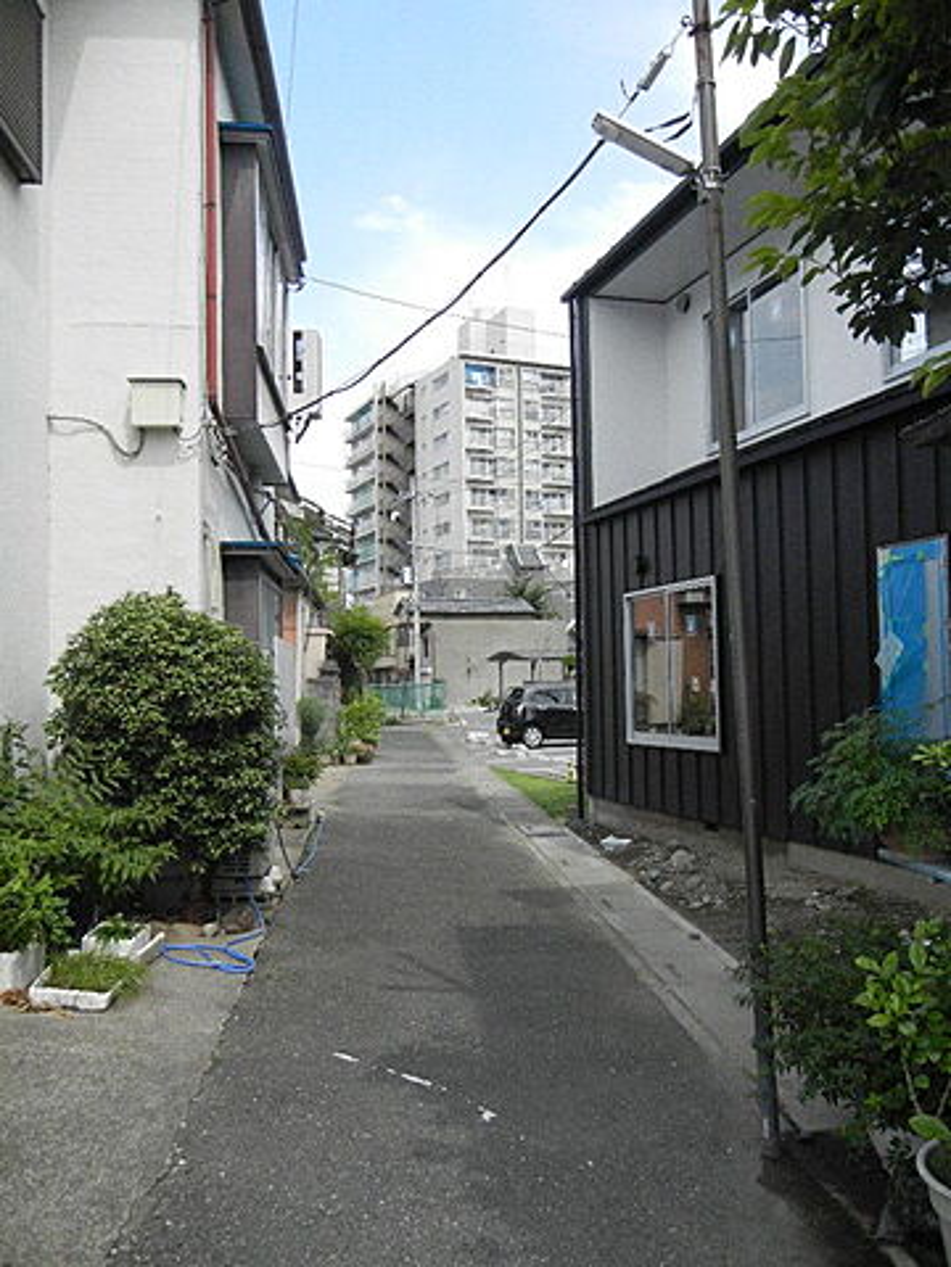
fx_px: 1099
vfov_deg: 60.0
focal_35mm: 30
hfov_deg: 46.8
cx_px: 476
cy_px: 634
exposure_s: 1/1000
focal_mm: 5.4
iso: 800
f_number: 7
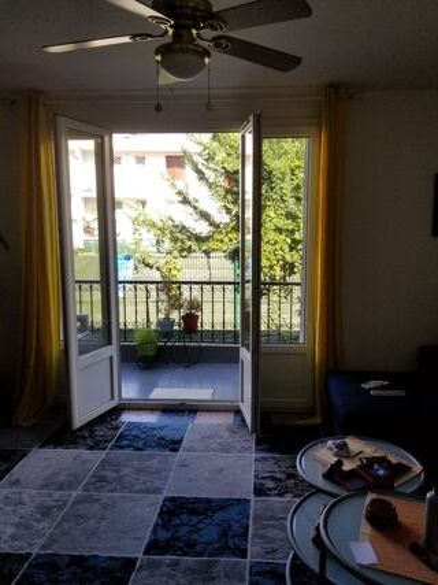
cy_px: 292
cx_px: 219
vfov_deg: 67.3
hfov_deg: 53.0
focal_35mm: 26
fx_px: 439
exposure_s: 1/470
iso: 50
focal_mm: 4.25
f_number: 1.7
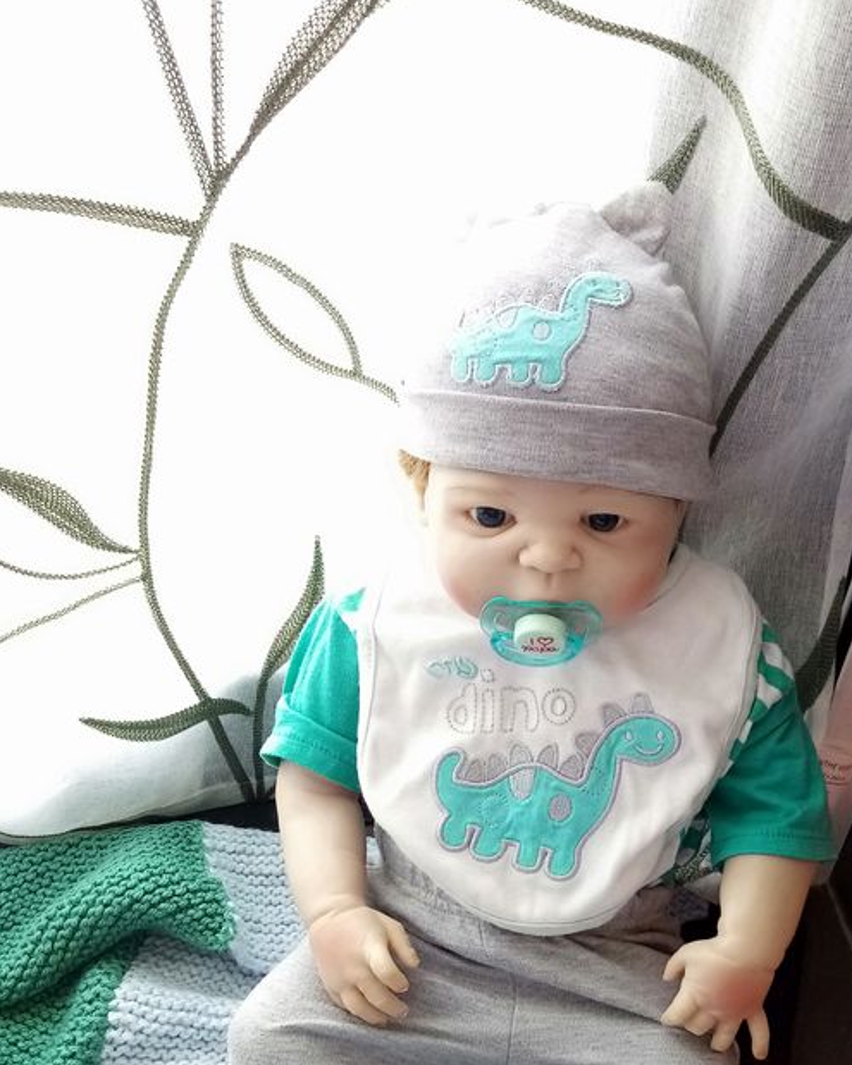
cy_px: 800
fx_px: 1293
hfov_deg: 36.2
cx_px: 559
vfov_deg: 43.4
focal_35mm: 41
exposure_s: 1/50
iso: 155
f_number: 1.8
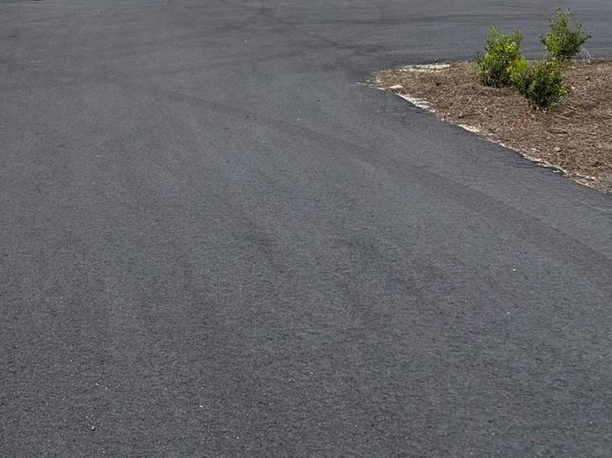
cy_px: -40
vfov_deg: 25.6
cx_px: 6
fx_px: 937
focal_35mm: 53
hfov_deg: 33.3
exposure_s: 1/4405
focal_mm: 6.76
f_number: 1.78
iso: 80
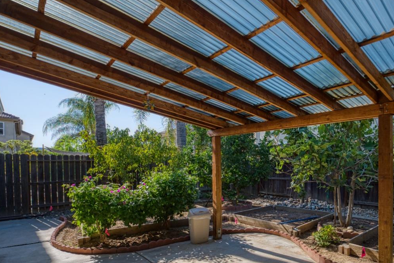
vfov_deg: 58.1
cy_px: 176
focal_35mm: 21
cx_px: 291
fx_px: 230
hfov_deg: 75.9
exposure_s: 1/250
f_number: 10
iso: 400
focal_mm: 14
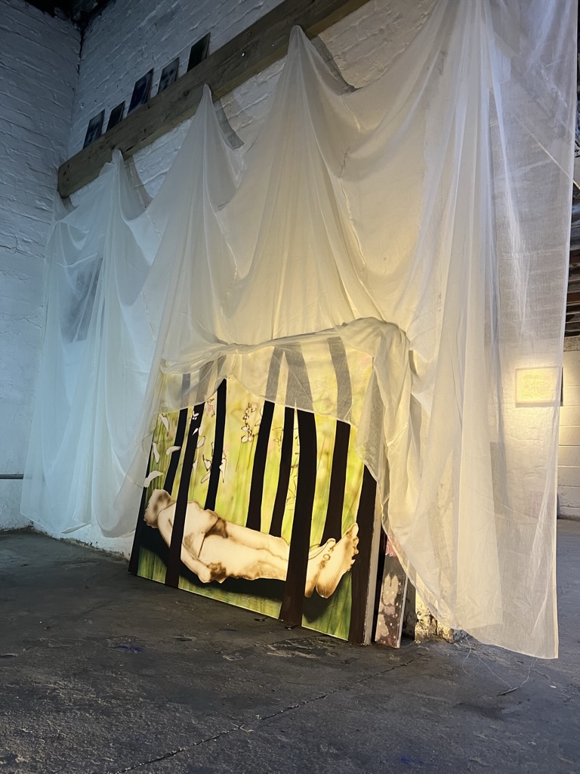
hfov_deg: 53.1
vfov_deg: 67.3
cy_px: 387
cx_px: 290
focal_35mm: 26
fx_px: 581
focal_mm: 5.7
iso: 200
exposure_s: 1/60
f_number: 1.5
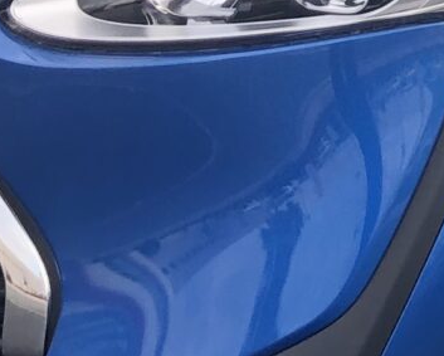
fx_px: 2604
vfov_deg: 7.6
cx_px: 898
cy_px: -247
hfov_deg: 9.1
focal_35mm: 198
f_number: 1.8
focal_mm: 3.99
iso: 20
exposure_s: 1/138
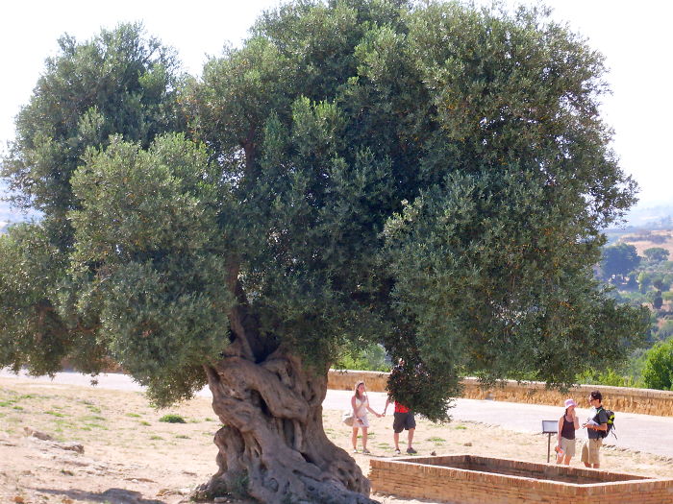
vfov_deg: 13.0
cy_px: 252
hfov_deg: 17.3
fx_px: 2216
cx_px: 336
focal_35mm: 114
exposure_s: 1/180
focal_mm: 18.9
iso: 80
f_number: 5.2
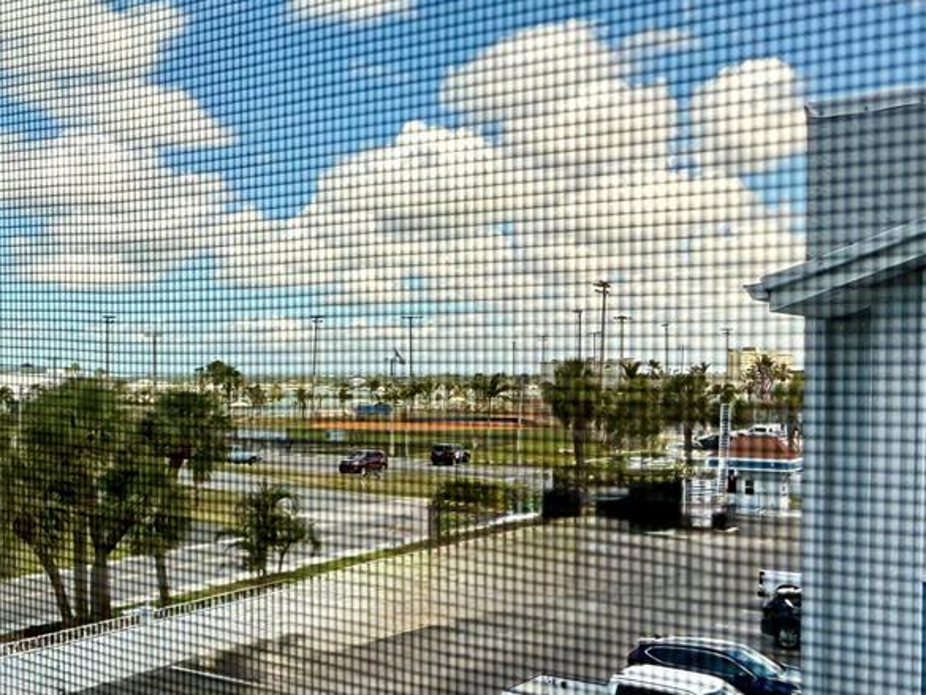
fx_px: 1124
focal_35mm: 42
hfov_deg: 44.4
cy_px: 418
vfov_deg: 34.2
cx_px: 348
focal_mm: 2.22
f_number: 2.2
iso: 40
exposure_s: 1/838
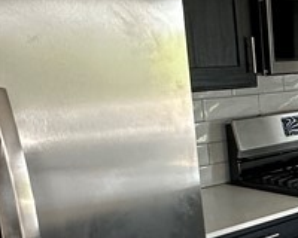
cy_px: 167
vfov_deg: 21.7
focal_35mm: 70
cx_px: 471
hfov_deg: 21.7
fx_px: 617
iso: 250
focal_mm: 2.22
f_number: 2.2
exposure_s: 1/99
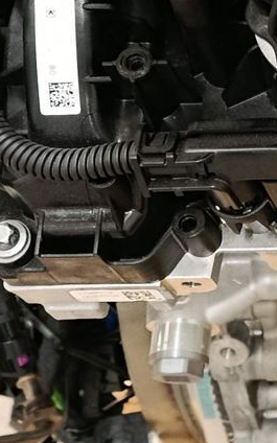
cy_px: 122
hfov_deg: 9.7
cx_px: 605
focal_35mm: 123
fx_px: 1486
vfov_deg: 16.9
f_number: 1.7
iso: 1197
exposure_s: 1/25
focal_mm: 5.24
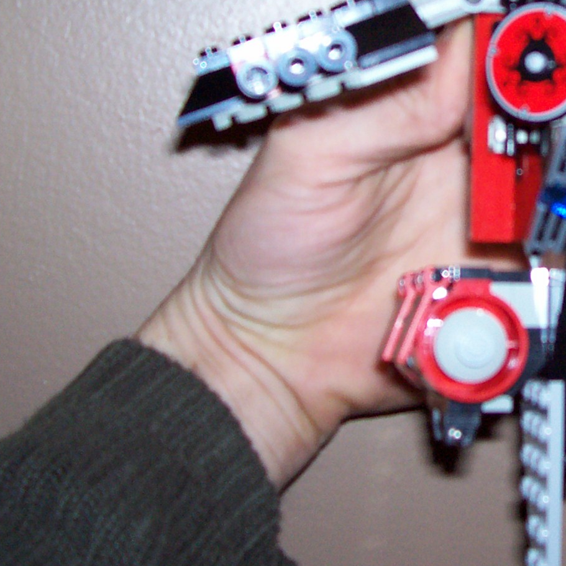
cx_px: 577
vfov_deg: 22.6
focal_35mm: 76
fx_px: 1406
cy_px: 166
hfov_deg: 21.9
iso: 140
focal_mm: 5.6
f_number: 2.7
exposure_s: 1/112
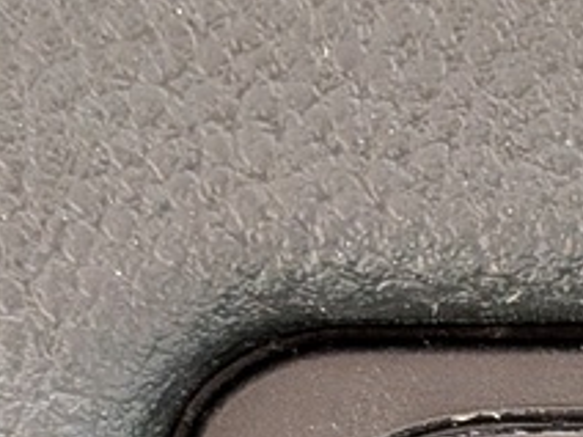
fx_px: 1954
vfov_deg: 12.2
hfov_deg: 16.6
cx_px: 608
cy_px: 657
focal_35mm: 116
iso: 2190
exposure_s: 1/120
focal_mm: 4.53
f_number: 1.7
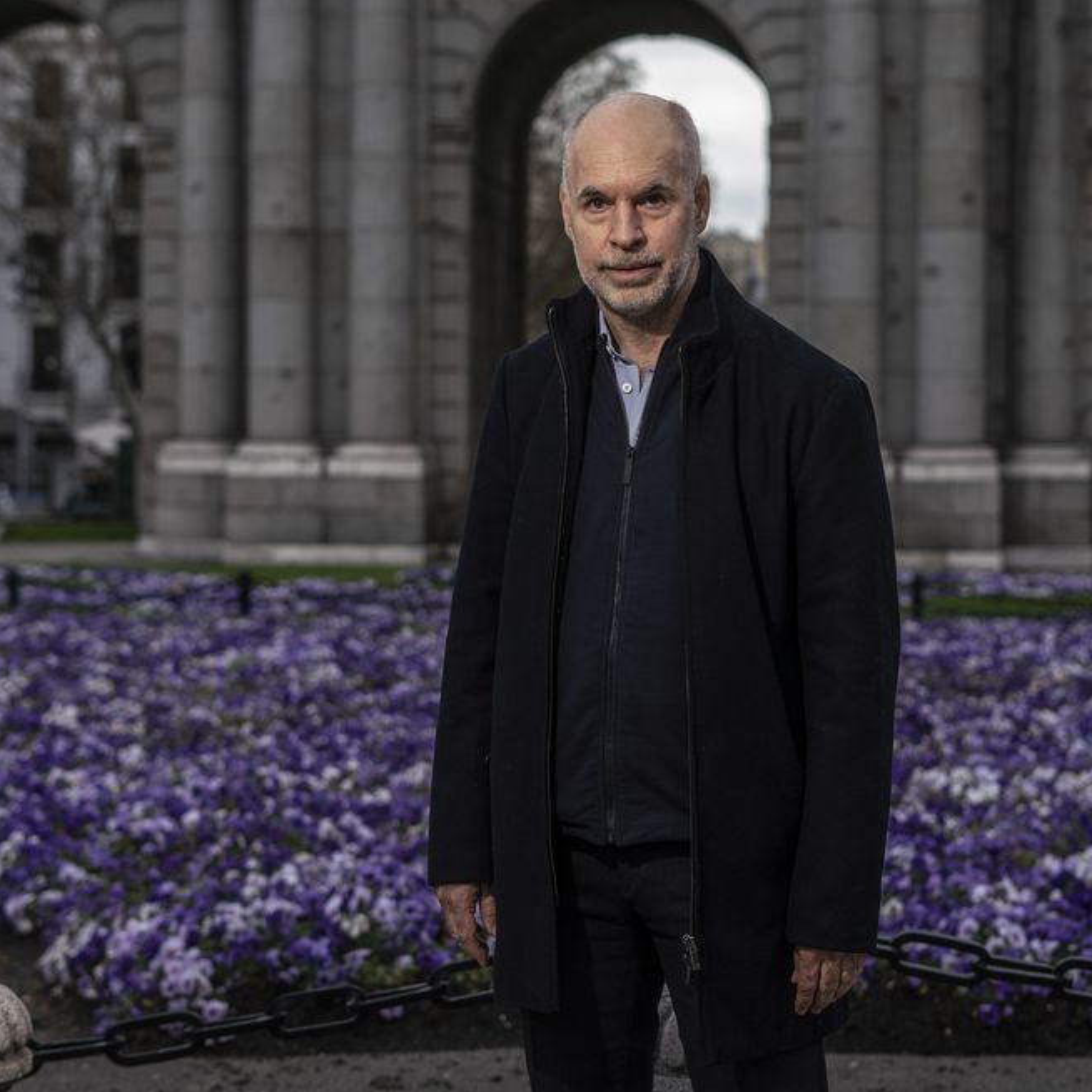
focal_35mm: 78
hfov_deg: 22.2
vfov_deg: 22.2
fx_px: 2784
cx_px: 624
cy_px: 439
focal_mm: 50
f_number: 2.8
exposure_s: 1/400
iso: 250
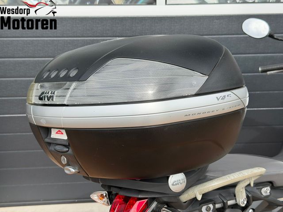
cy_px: 106
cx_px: 142
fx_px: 392
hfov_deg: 39.7
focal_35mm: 48
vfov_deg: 30.3
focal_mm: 6.76
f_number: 1.78
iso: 64
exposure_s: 1/1264
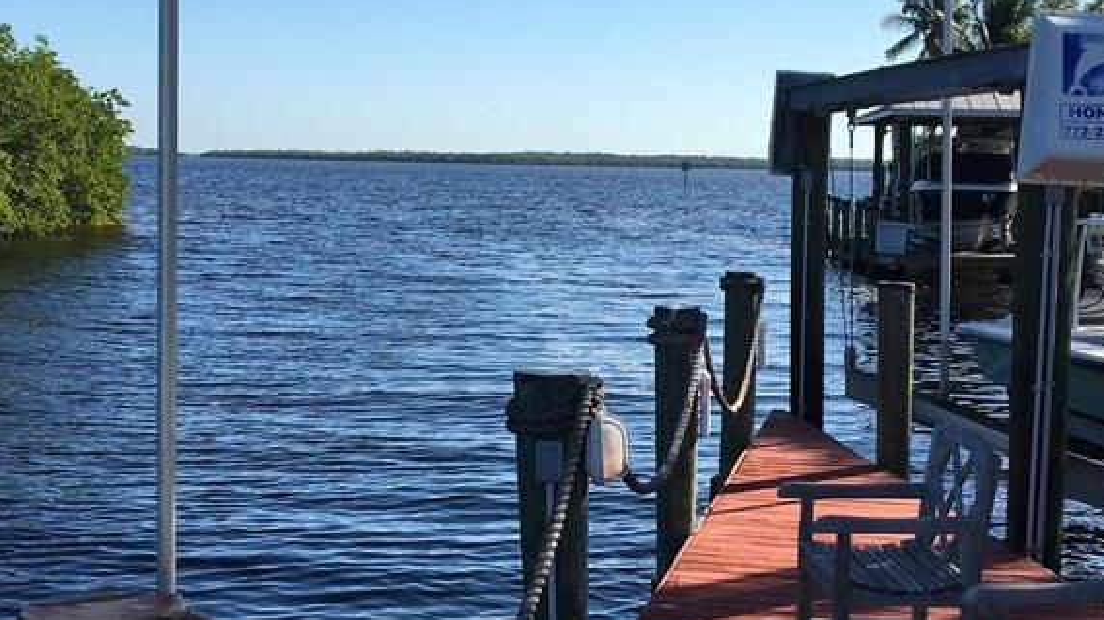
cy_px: 365
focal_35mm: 57
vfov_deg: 21.0
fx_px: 1668
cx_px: 589
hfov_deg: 36.6
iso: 25
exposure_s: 1/1789
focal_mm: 4.15
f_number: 2.2
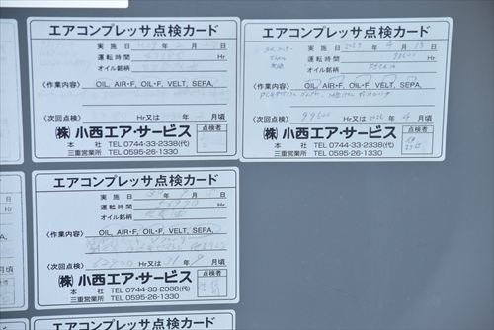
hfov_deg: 14.0
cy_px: 165
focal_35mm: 147
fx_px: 2018
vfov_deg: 9.3
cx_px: 247
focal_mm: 98
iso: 1250
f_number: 6.3
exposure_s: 1/200
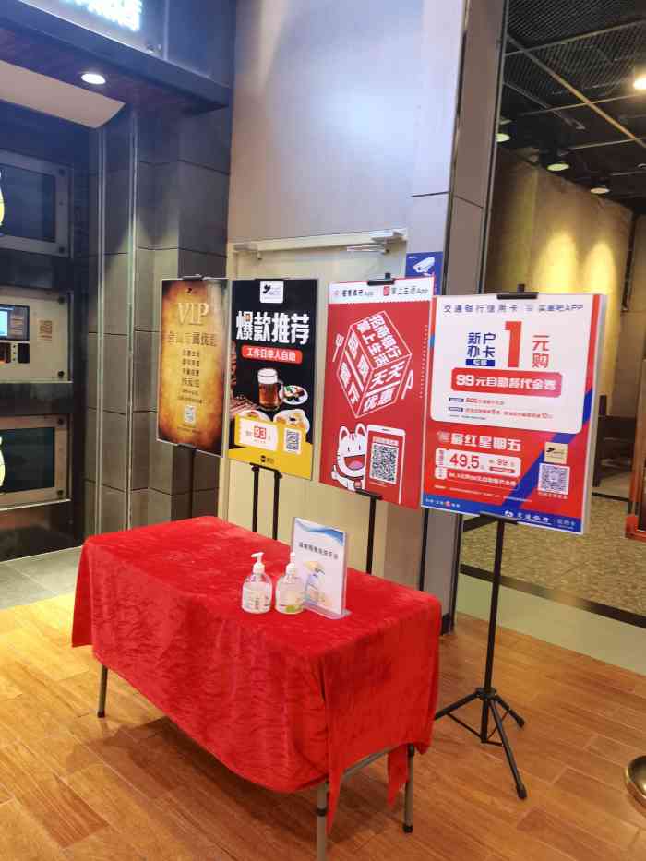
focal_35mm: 27
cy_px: 430
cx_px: 323
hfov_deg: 51.4
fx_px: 672
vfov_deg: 65.3
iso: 320
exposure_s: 1/33.3
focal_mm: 4.94
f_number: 1.9
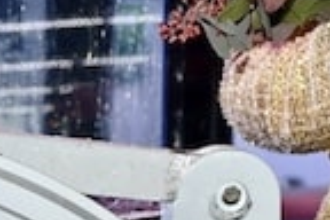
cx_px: 846
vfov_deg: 6.0
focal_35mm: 227
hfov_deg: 8.2
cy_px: -33
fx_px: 2081
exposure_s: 1/160
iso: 320
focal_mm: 32
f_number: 2.8
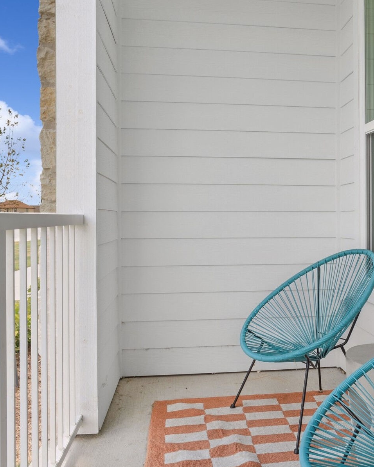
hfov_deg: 44.9
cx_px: 259
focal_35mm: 32
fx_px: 443
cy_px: 229
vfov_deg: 55.7
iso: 200
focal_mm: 12
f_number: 11
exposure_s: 1/15
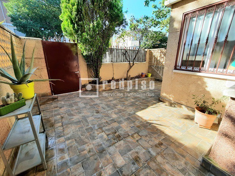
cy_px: 88
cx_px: 118
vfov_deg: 89.9
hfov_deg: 106.2
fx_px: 88
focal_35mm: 13
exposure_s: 1/142
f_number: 2.2
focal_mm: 1.74
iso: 40
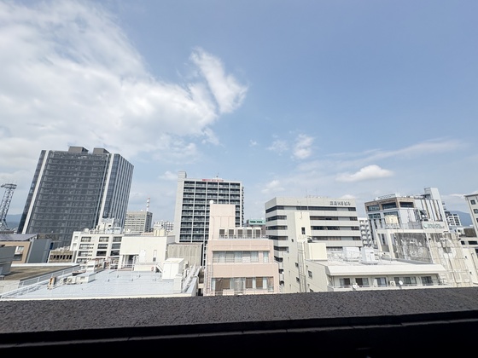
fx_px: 193
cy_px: 179
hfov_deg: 102.1
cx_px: 239
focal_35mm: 14
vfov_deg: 85.7
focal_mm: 2.22
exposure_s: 1/1006
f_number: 2.2
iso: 40
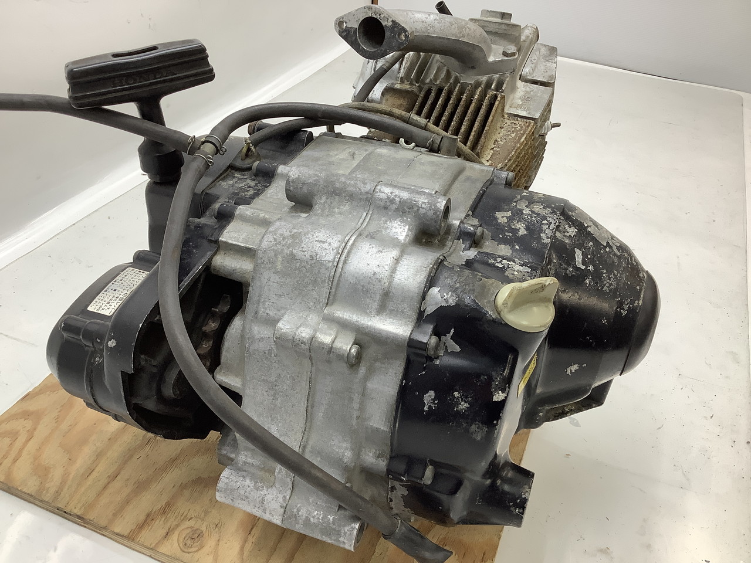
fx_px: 673
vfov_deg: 45.4
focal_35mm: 31
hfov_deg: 58.4
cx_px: 376
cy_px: 282
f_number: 2.4
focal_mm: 3.3
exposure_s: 1/120
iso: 80
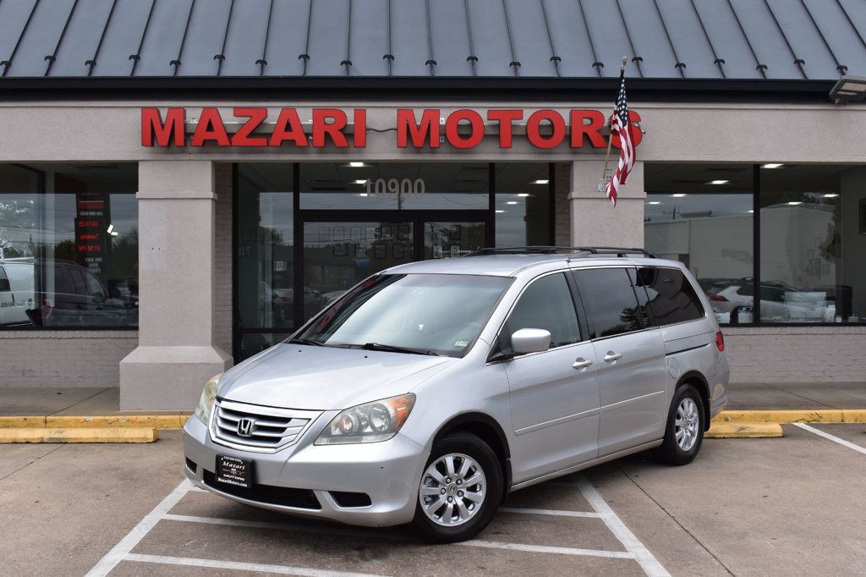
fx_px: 1010
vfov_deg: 31.9
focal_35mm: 42
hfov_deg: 46.4
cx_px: 433
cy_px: 288
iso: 400
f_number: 11
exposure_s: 1/400
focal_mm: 28
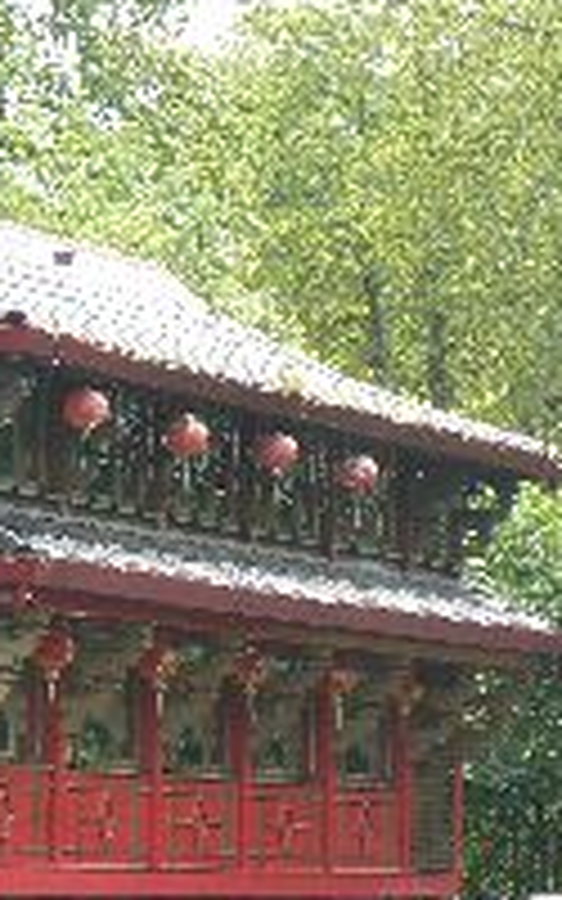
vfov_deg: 6.4
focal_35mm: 327
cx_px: -184
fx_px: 8013
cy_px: 580
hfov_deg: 4.0
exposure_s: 1/100
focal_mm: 28.6
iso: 80
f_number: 4.5
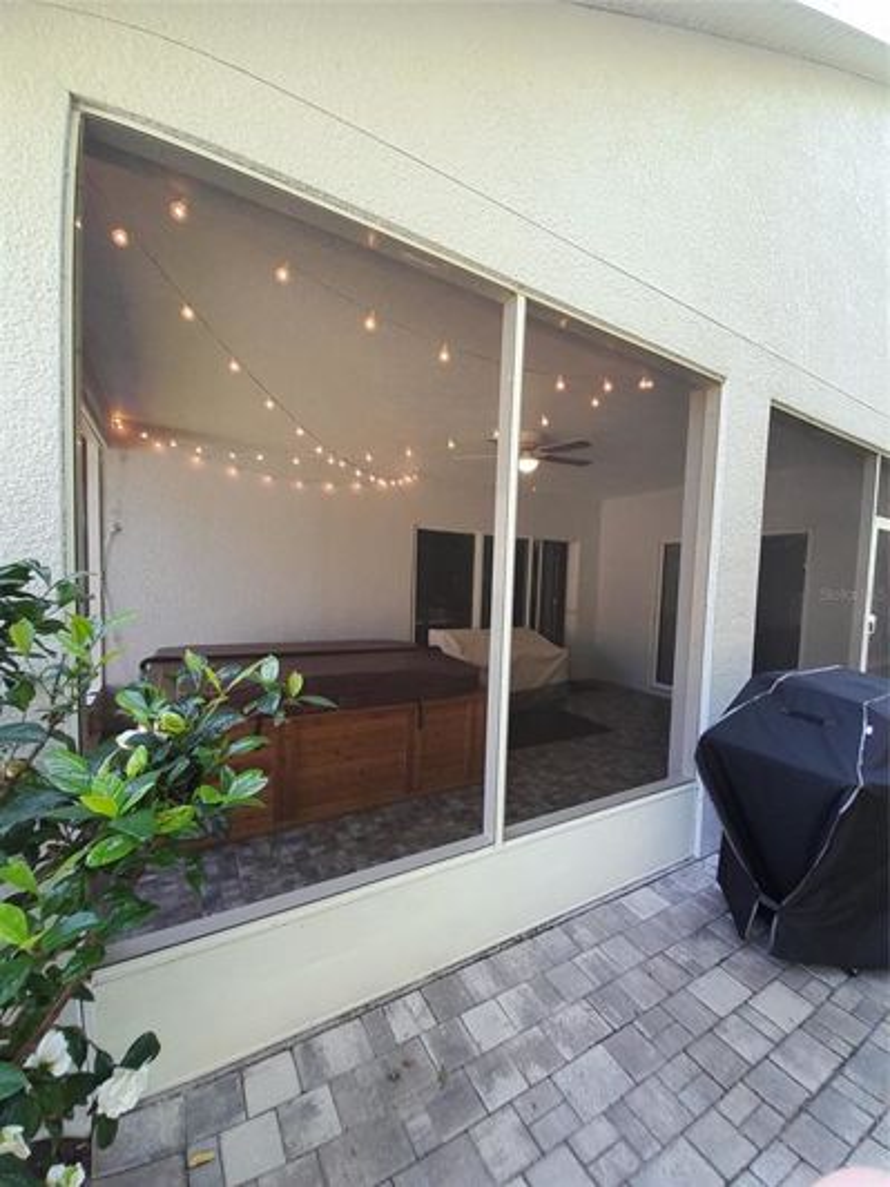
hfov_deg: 89.9
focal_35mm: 13
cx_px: 445
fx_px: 446
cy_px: 594
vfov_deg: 106.2
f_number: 2.2
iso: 40
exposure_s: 1/40
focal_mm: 1.13
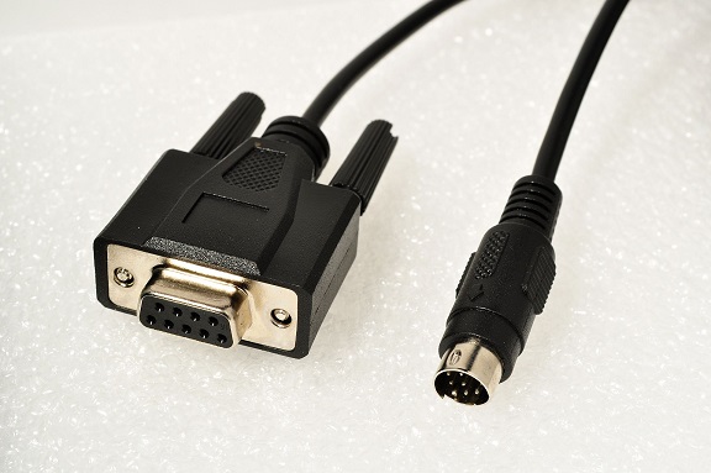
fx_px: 1480
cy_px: 236
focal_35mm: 75
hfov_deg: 27.0
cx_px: 356
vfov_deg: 18.1
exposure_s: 1/6
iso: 200
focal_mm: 50
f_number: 14
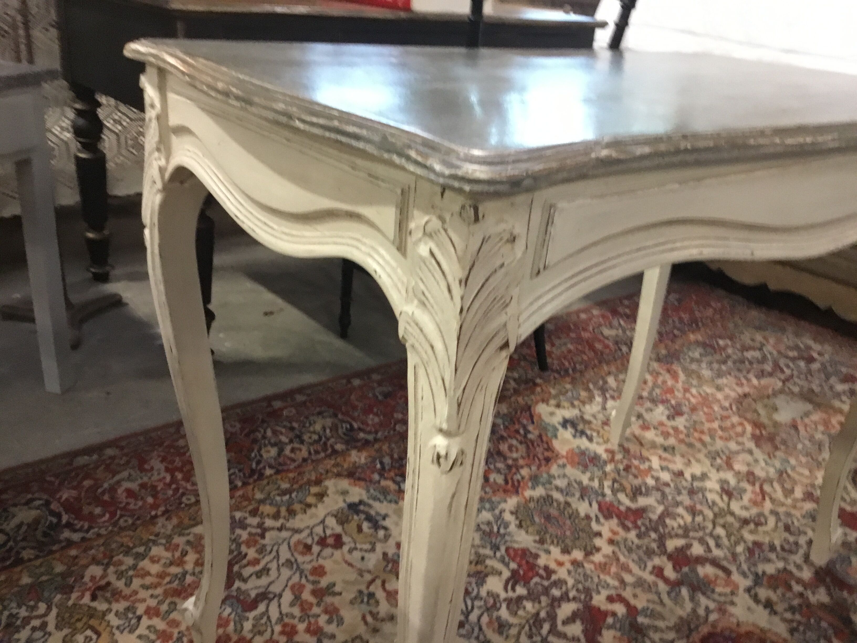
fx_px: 767
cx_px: 428
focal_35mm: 31
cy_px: 322
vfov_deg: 45.4
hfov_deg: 58.4
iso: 400
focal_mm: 3.3
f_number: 2.4
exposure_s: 1/17
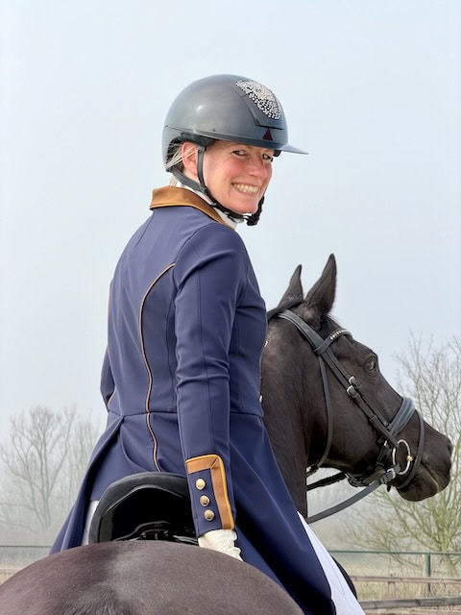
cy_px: 308
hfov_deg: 14.8
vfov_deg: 19.6
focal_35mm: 100
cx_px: 230
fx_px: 1776
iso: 40
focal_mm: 16.9
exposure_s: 1/638
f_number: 2.8
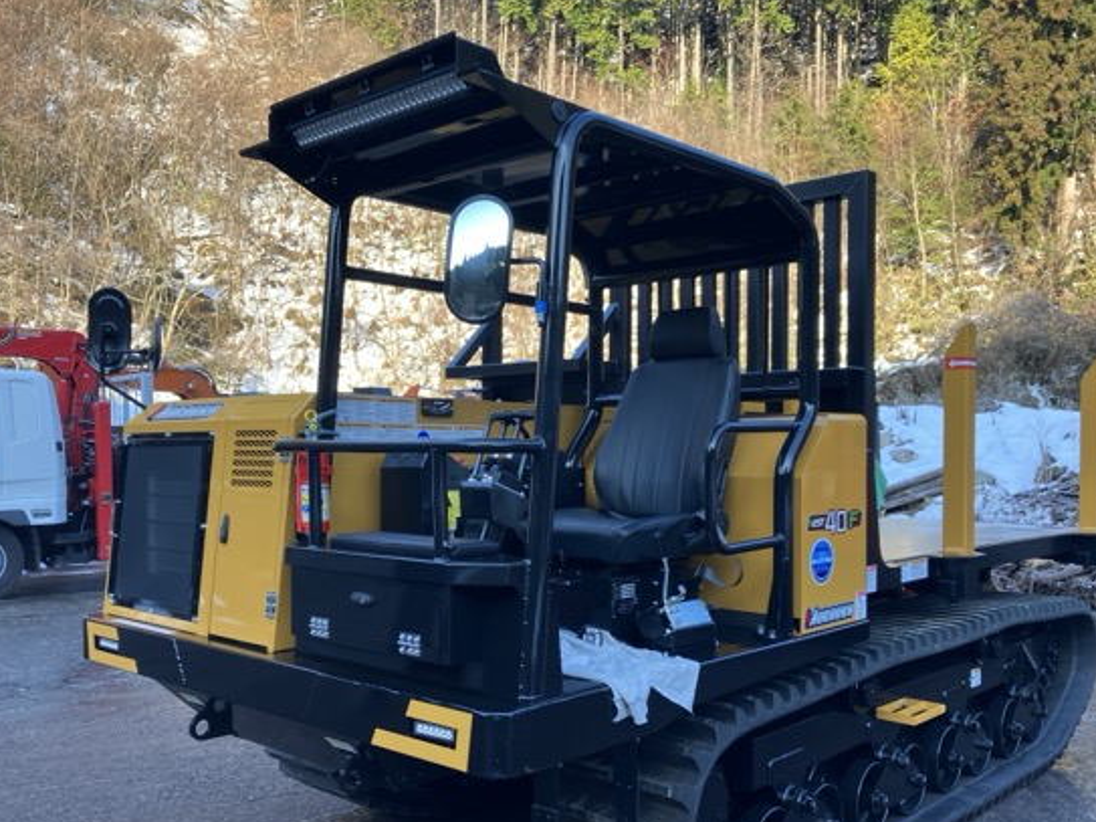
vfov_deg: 42.8
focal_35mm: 33
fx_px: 1045
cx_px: 563
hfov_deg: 55.4
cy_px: 479
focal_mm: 3.99
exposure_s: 1/138
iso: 25
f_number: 1.8
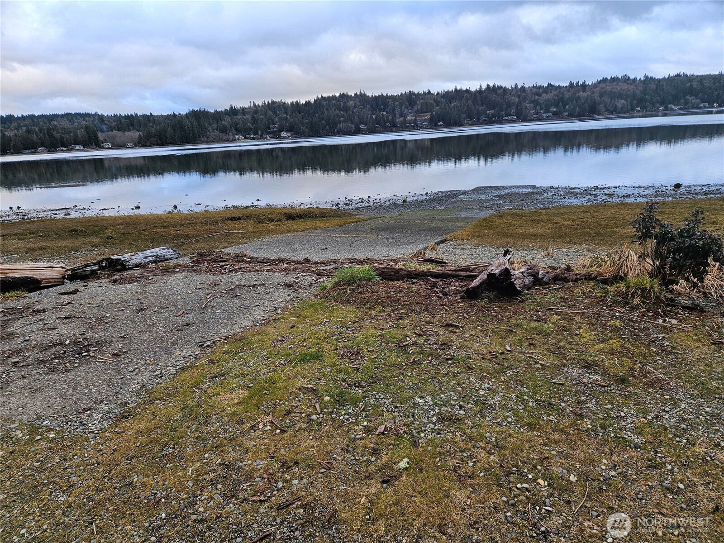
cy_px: 272
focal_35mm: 23
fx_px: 481
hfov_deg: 73.9
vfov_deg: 58.9
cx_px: 362
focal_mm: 5.4
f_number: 1.8
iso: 64
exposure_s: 1/180
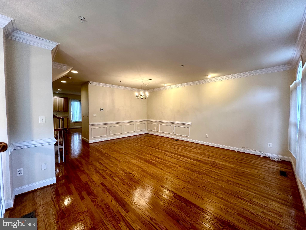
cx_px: 153
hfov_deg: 102.1
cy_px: 115
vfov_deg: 85.7
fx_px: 124
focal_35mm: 14
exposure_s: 1/120
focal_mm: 2.22
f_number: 2.2
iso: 250
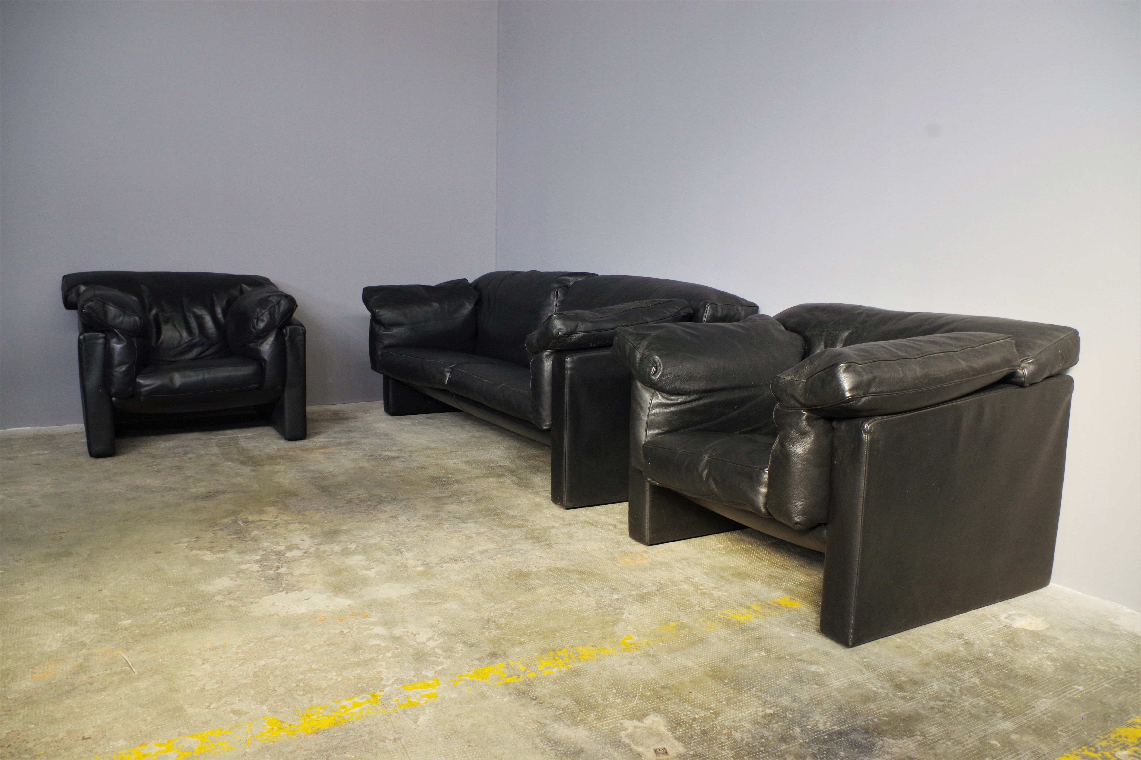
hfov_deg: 67.4
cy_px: 380
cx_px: 570
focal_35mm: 27
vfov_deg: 47.9
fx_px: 856
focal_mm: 18
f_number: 7.1
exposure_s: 1/40
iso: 800
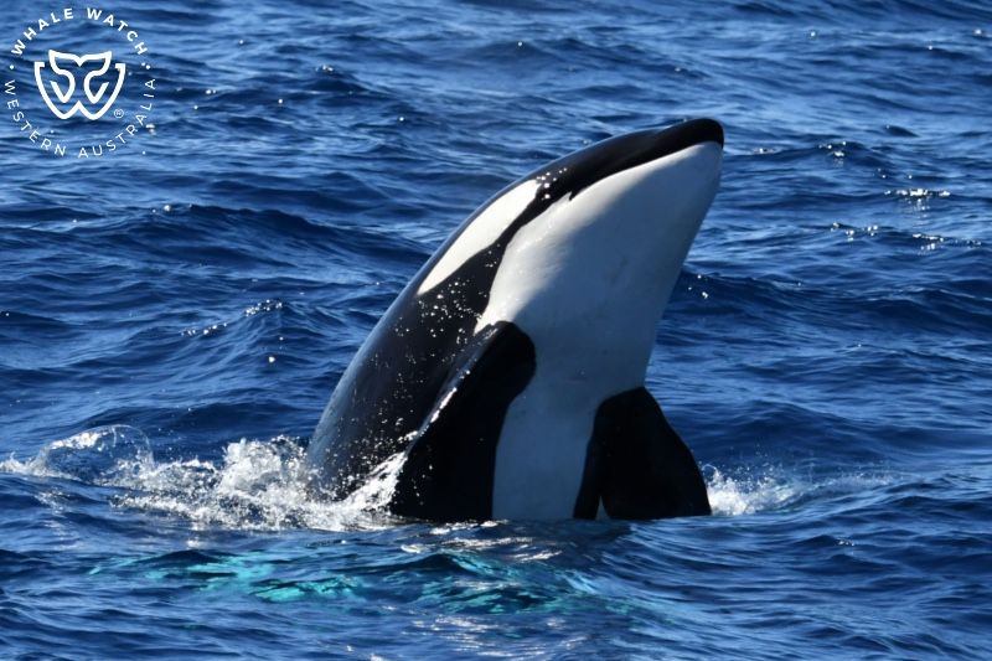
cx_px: 496
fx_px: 9366
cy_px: 330
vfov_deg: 4.0
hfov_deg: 6.1
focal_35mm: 340
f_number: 6
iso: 1000
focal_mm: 340
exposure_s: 1/8000
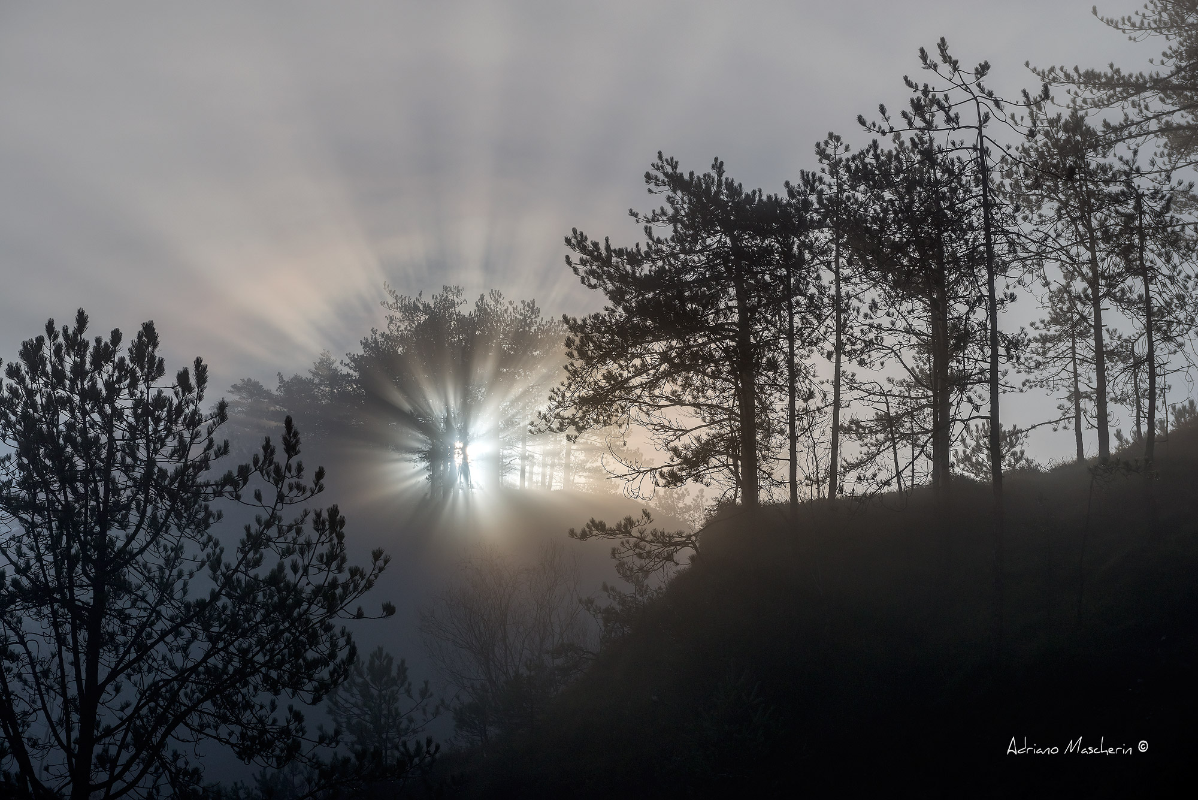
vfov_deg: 19.5
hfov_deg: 28.8
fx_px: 2330
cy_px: 400
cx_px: 599
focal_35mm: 70
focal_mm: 70
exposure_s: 1/2500
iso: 100
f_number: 9
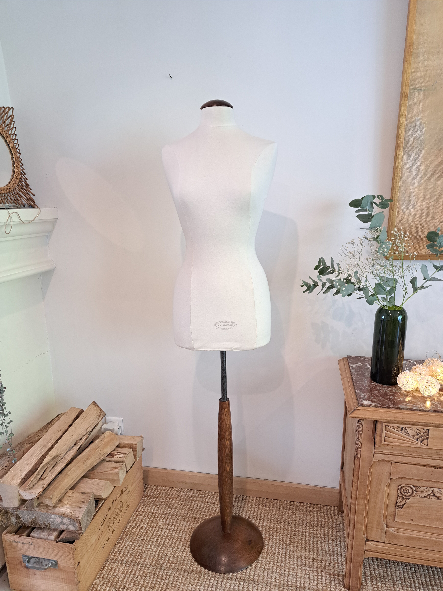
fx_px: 410
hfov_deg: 56.8
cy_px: 296
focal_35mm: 24
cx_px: 222
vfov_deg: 71.6
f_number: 1.8
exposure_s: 1/50
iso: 320
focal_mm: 5.23
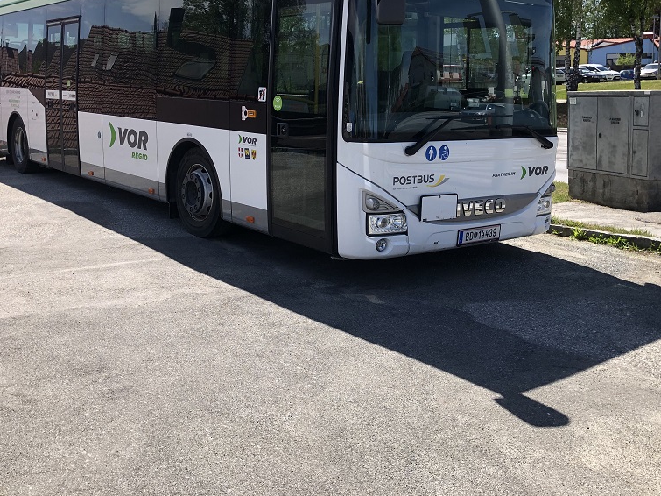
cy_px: 164
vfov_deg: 37.3
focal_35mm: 38
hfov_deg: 49.0
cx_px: 331
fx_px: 726
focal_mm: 4
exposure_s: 1/1412
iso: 20
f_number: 1.8
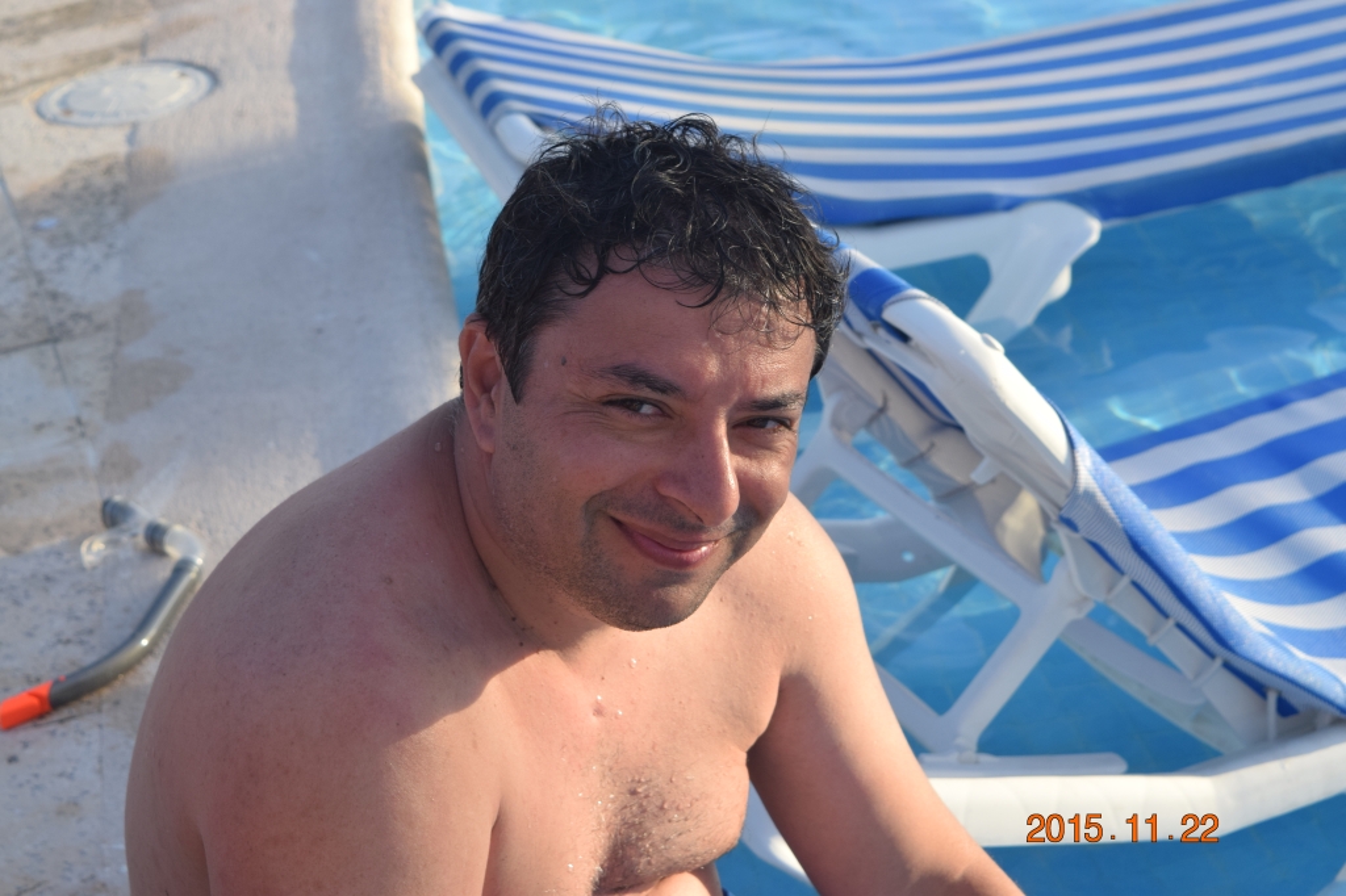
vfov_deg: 16.5
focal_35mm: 82
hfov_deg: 24.6
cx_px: 673
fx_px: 3083
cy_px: 448
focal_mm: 55
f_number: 8
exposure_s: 1/250
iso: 400
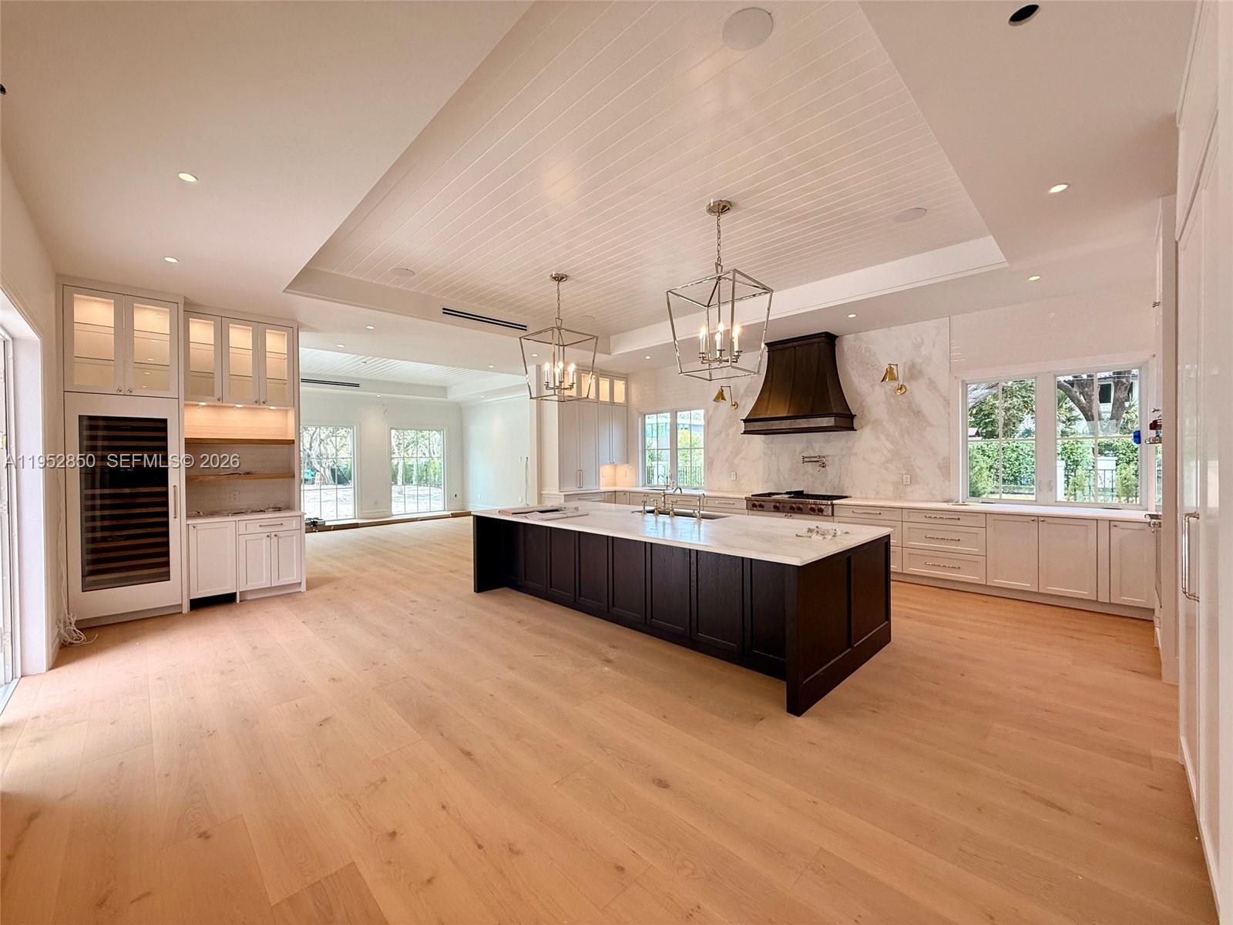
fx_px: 499
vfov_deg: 85.7
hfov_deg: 102.1
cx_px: 616
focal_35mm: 14
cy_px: 462
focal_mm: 2.22
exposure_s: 1/150
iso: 64
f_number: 2.2
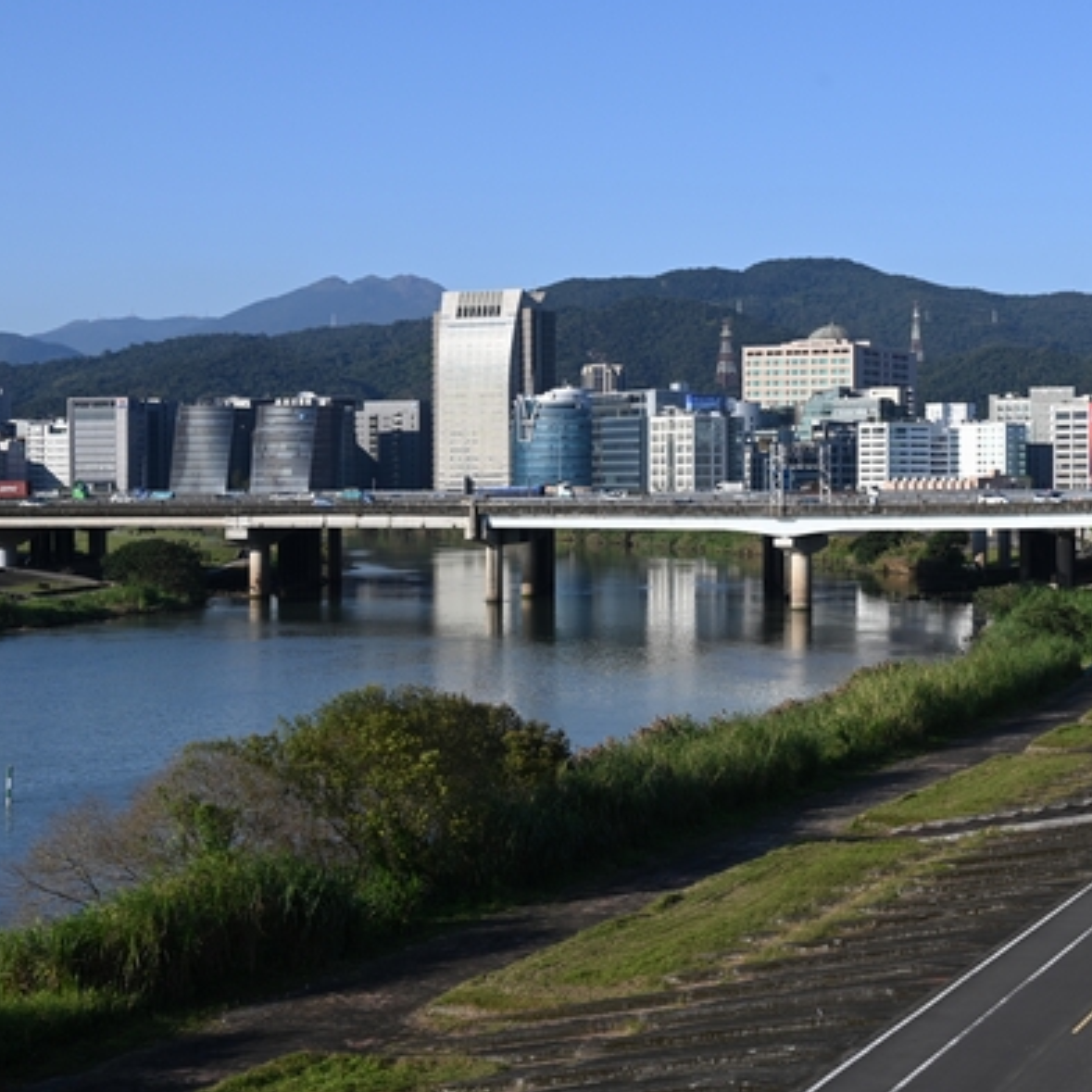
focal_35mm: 61
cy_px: 540
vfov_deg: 28.2
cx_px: 800
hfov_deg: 27.8
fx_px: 2177
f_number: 8
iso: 320
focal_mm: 47
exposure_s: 1/1000
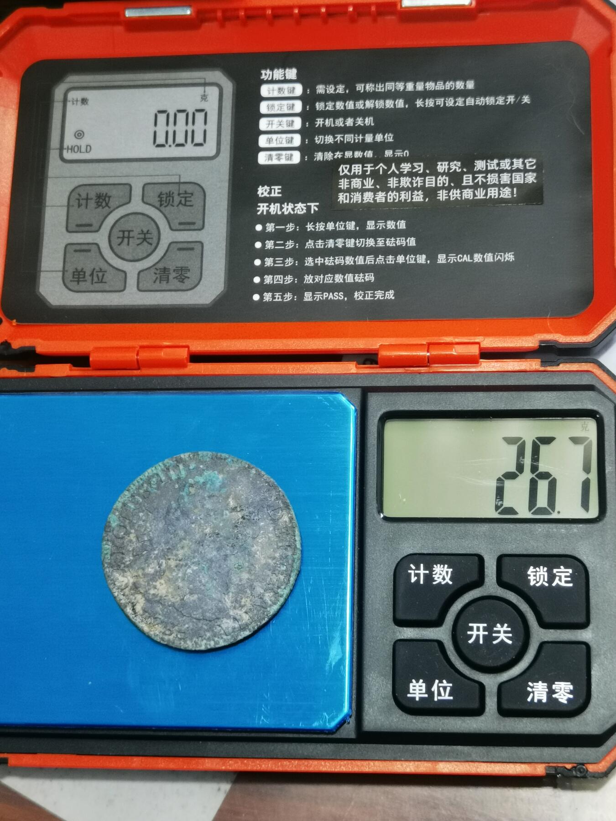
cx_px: 308
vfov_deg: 30.7
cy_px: 410
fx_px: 1495
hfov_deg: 23.3
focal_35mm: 63
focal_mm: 6.67
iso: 160
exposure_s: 1/100
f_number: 1.9
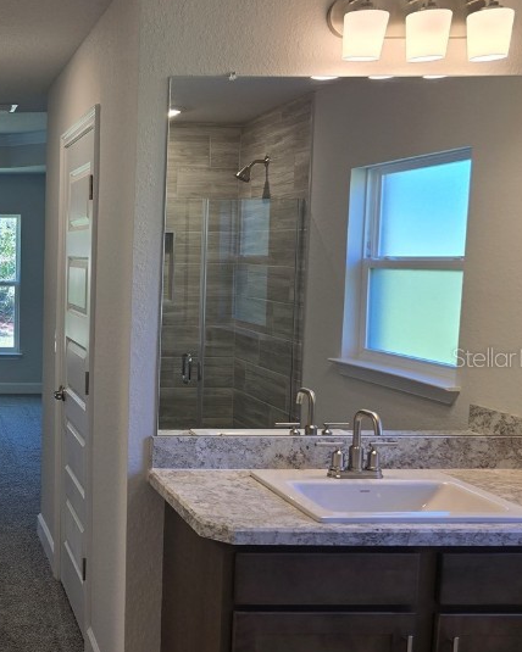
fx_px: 830
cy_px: 357
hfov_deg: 31.0
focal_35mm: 43
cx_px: -57
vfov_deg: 42.9
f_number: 1.7
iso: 40
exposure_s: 1/120
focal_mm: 6.3
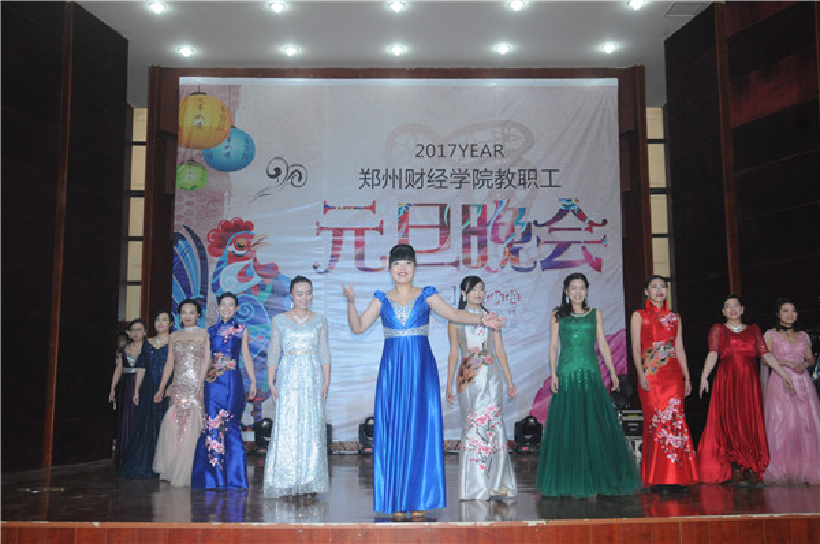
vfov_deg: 35.4
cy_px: 272
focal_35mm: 38
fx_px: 853
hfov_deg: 51.4
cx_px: 410
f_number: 5.6
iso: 800
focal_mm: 25
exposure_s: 1/125
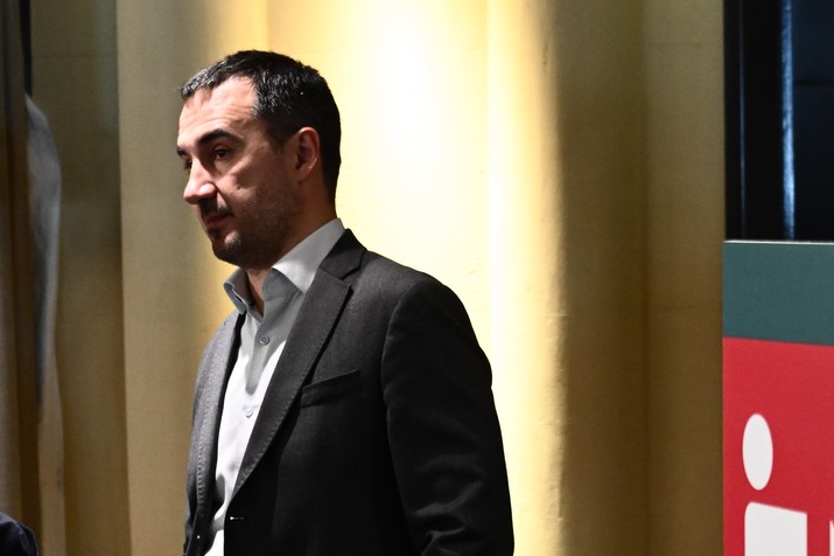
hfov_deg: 15.1
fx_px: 3149
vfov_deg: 10.1
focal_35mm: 136
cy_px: 394
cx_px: 395
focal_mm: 54
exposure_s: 1/160
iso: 4000
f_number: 4
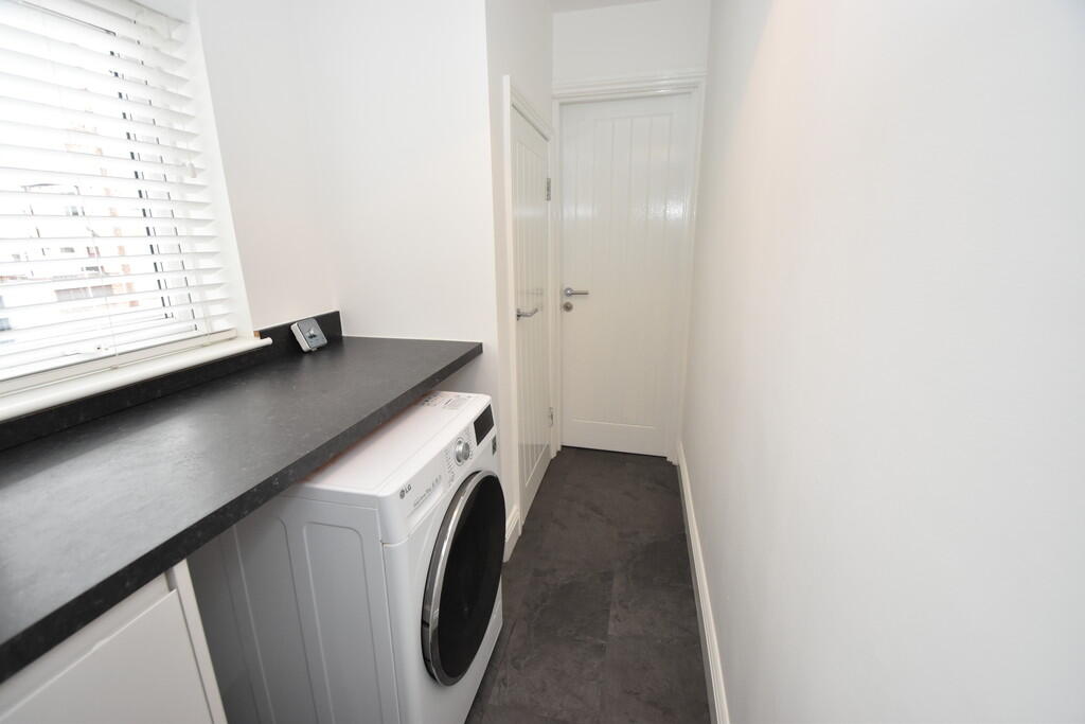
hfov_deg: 100.4
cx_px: 542
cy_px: 362
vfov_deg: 77.3
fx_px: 452
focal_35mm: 15
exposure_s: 1/100
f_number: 5
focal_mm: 10
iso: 800
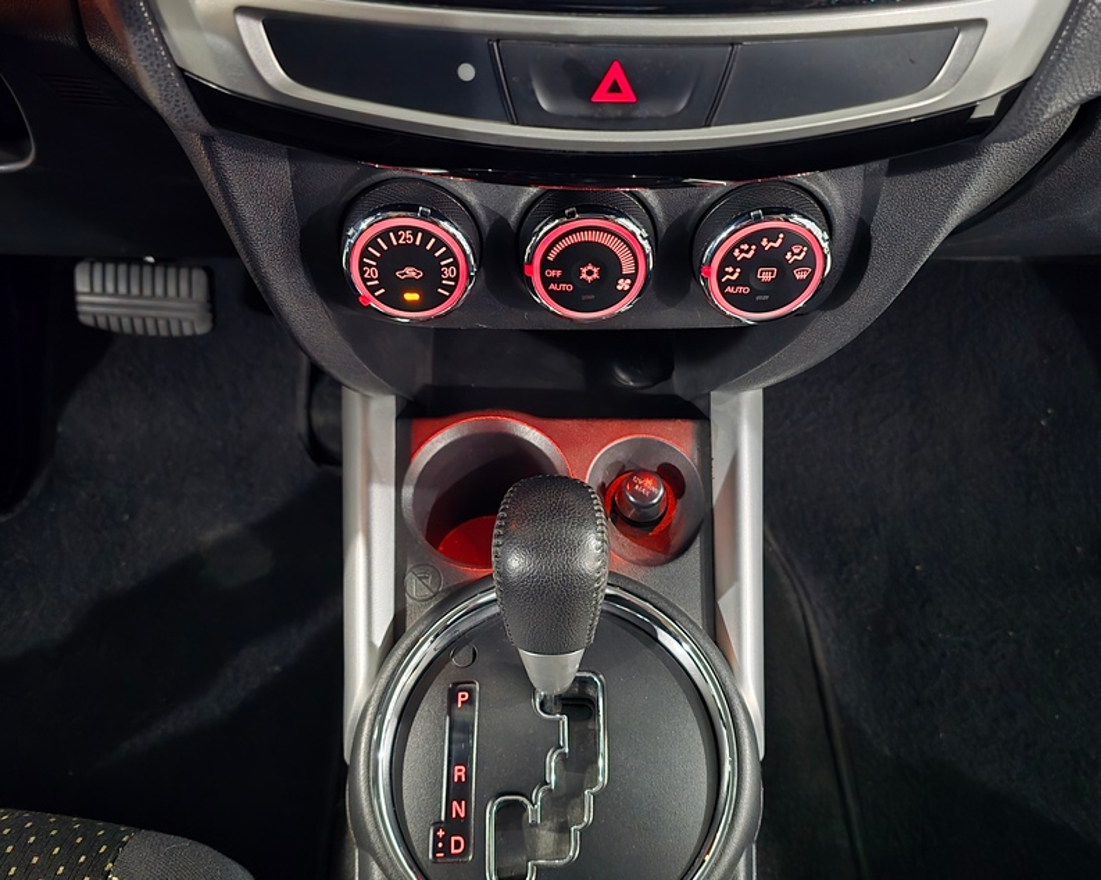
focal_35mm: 29
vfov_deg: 49.8
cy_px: 505
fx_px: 945
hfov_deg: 60.5
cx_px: 562
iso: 3200
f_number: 1.7
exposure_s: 1/15
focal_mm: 6.3
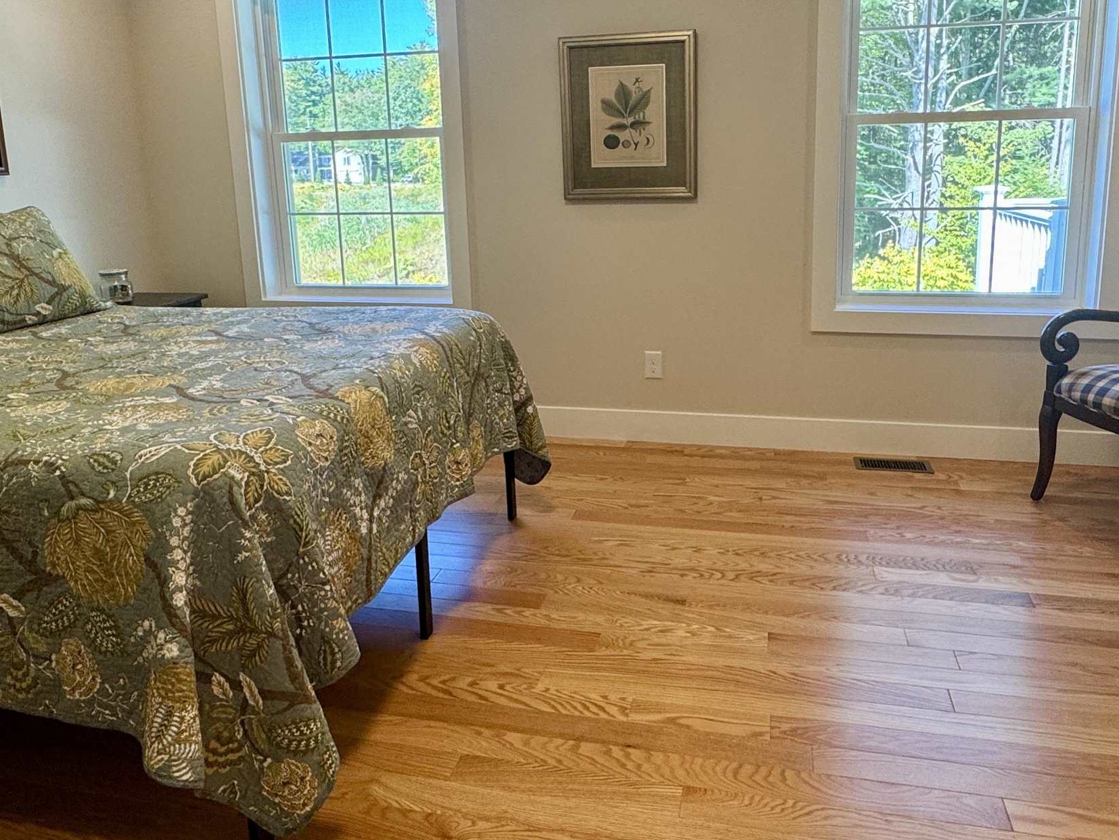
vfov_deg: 52.5
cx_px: 585
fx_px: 841
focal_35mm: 26
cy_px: 310
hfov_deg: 67.3
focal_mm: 2.22
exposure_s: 1/120
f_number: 2.2
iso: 125
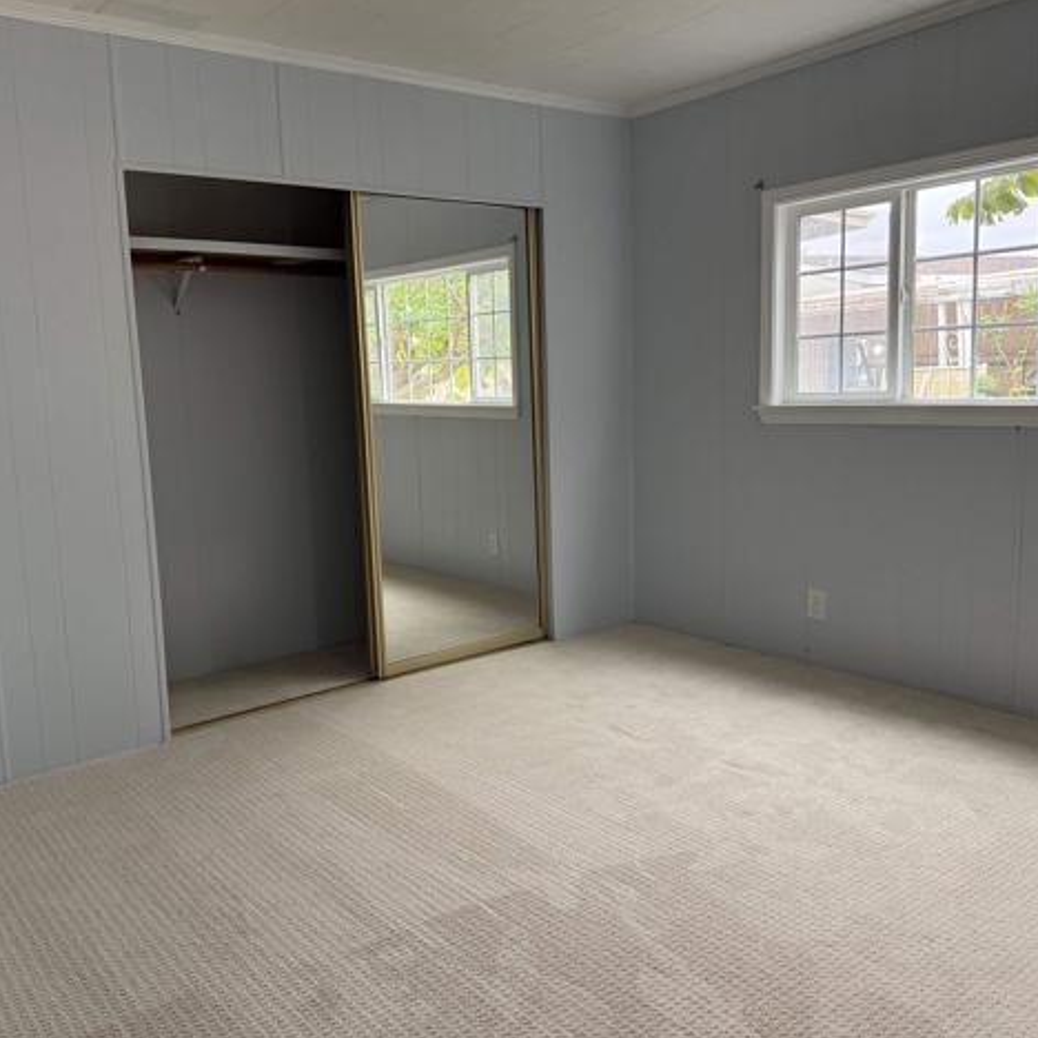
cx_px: 477
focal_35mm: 29
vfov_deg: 55.6
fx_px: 984
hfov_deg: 55.6
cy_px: 510
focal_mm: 6.76
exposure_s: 1/120
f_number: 1.78
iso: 250
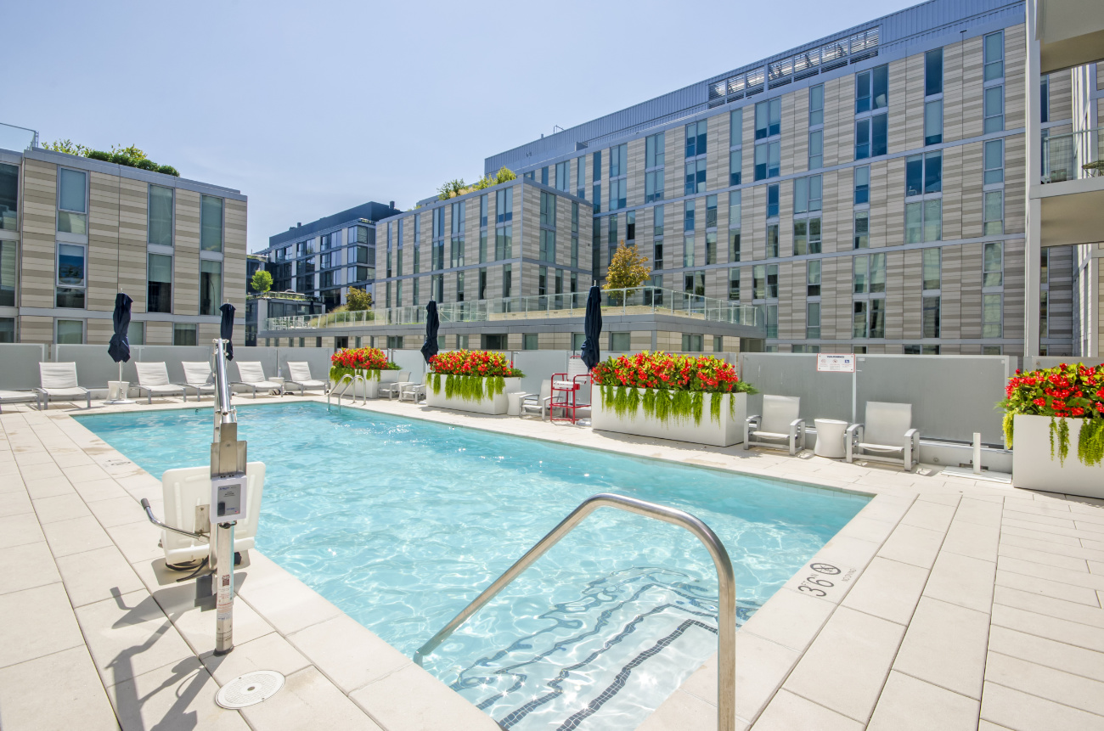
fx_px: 459
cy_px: 366
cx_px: 552
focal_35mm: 15
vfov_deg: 77.1
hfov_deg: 100.5
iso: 200
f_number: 11
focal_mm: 10
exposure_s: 1/200
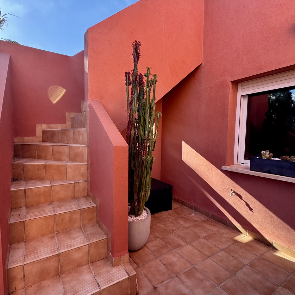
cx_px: 116
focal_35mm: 17
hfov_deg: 82.8
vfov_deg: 84.0
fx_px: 164
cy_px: 146
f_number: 2.2
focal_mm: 2.22
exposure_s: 1/194
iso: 40
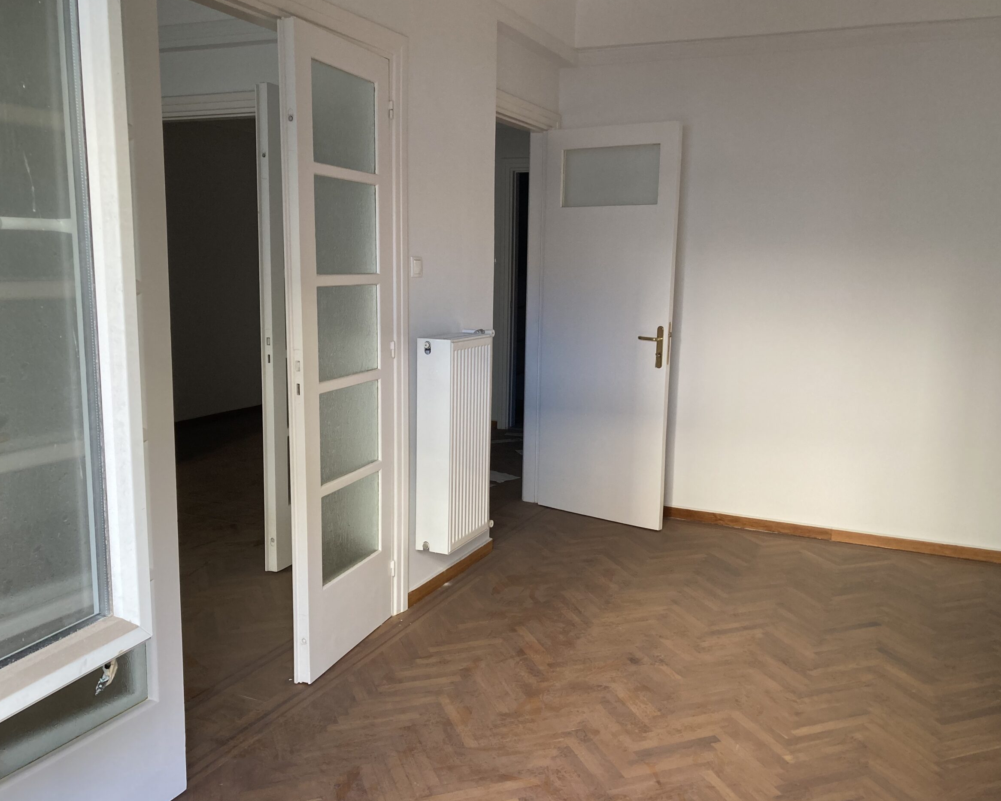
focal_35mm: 30
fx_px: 889
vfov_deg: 48.5
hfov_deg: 58.7
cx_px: 532
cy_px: 399
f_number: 1.8
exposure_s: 1/60
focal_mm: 3.99
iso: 80
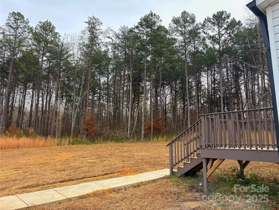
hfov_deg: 67.3
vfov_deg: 53.1
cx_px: 140
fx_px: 210
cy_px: 105
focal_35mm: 26
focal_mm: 5.96
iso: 64
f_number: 1.6
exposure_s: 1/1175
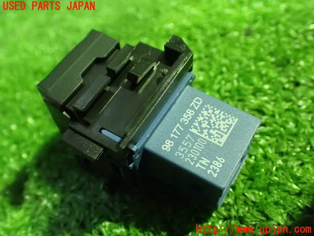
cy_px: 118
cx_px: 157
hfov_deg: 49.0
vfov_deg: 37.7
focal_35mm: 38
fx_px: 345
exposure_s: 1/30
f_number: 2.7
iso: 1600
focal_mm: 6.83
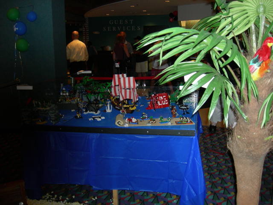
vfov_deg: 39.7
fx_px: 284
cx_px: 136
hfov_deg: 51.4
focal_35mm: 36
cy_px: 102
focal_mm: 7.5
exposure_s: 1/60.1
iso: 189
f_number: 2.7
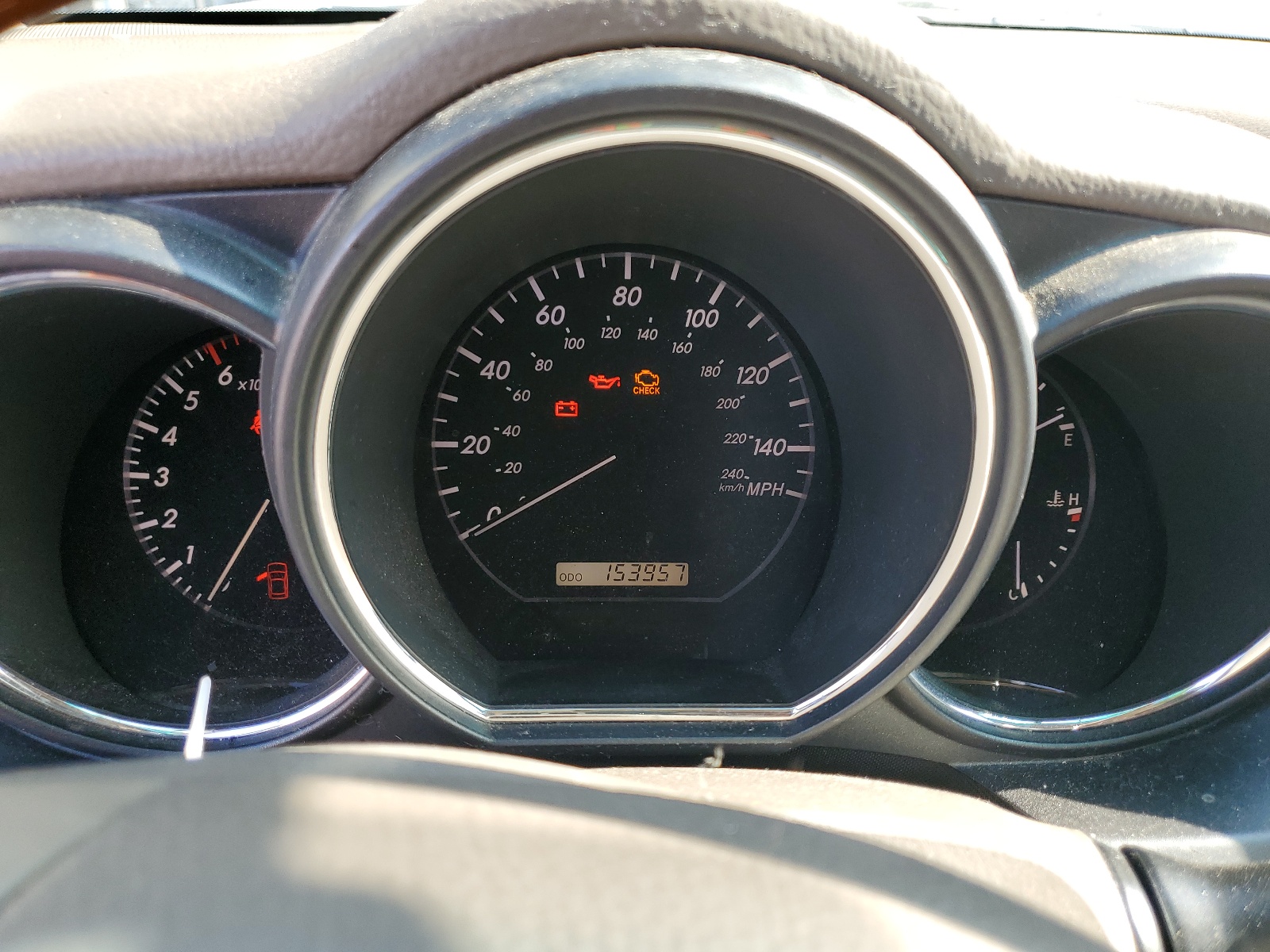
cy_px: 476
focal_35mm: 26
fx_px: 954
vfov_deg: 53.1
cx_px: 635
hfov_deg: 67.3
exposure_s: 1/161
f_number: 1.5
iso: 50
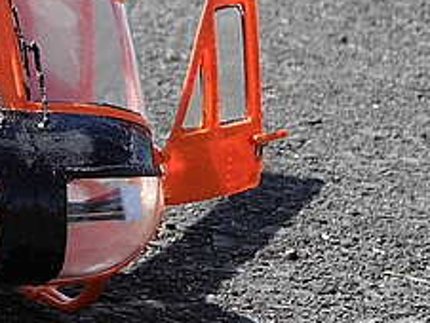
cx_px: -103
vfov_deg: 9.3
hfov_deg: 12.1
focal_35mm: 159
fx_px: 1977
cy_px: 87
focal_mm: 9.7
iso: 100
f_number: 3.5
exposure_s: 1/536
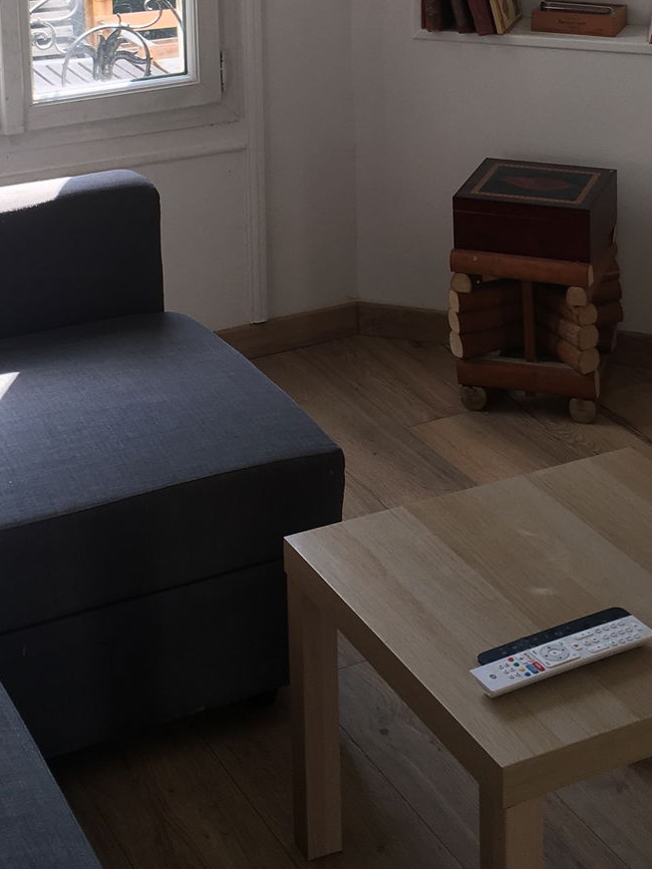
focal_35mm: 71
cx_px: 379
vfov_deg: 26.3
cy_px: 52
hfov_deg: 20.7
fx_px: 1782
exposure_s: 1/100
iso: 25
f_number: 2.2
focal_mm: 4.15
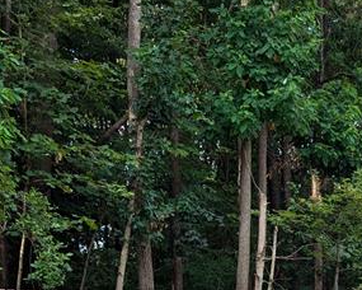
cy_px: 374
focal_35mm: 84
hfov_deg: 22.7
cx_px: 130
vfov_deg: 17.2
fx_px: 900
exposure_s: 1/527
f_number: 1.85
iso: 46
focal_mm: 6.81
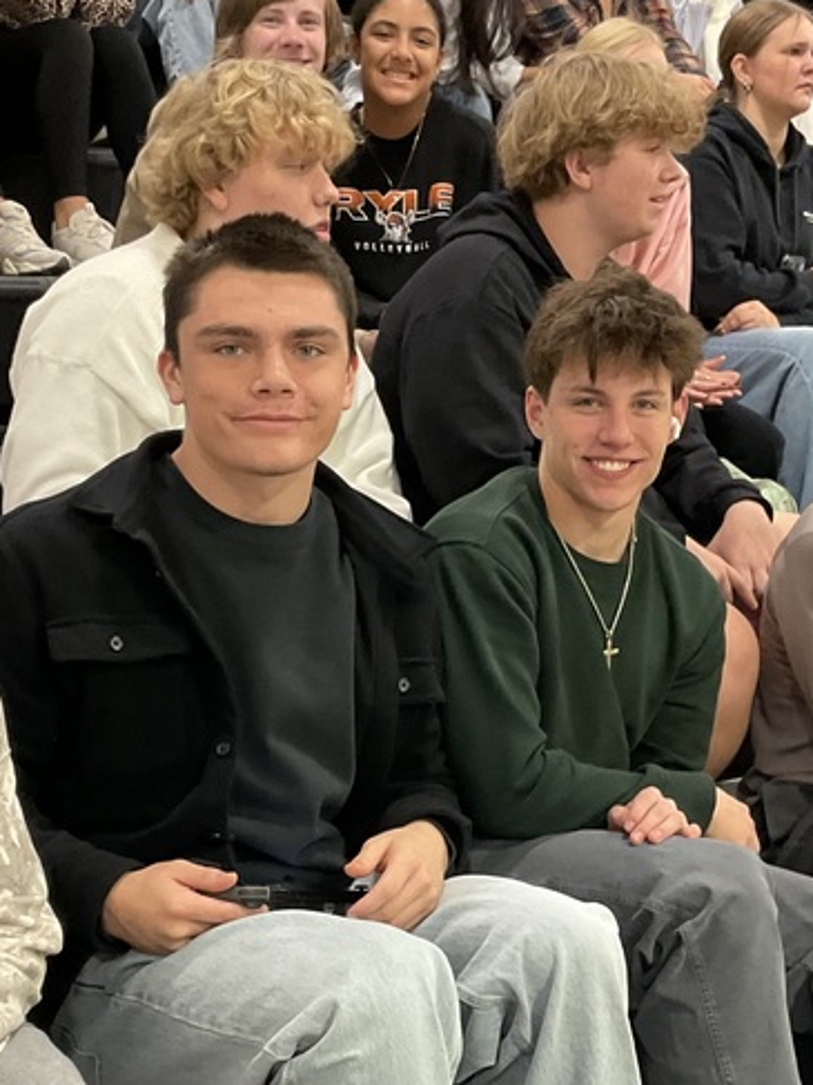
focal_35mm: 61
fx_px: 1911
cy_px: 766
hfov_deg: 24.0
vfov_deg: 31.3
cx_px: 414
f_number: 1.8
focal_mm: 3
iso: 160
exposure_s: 1/60
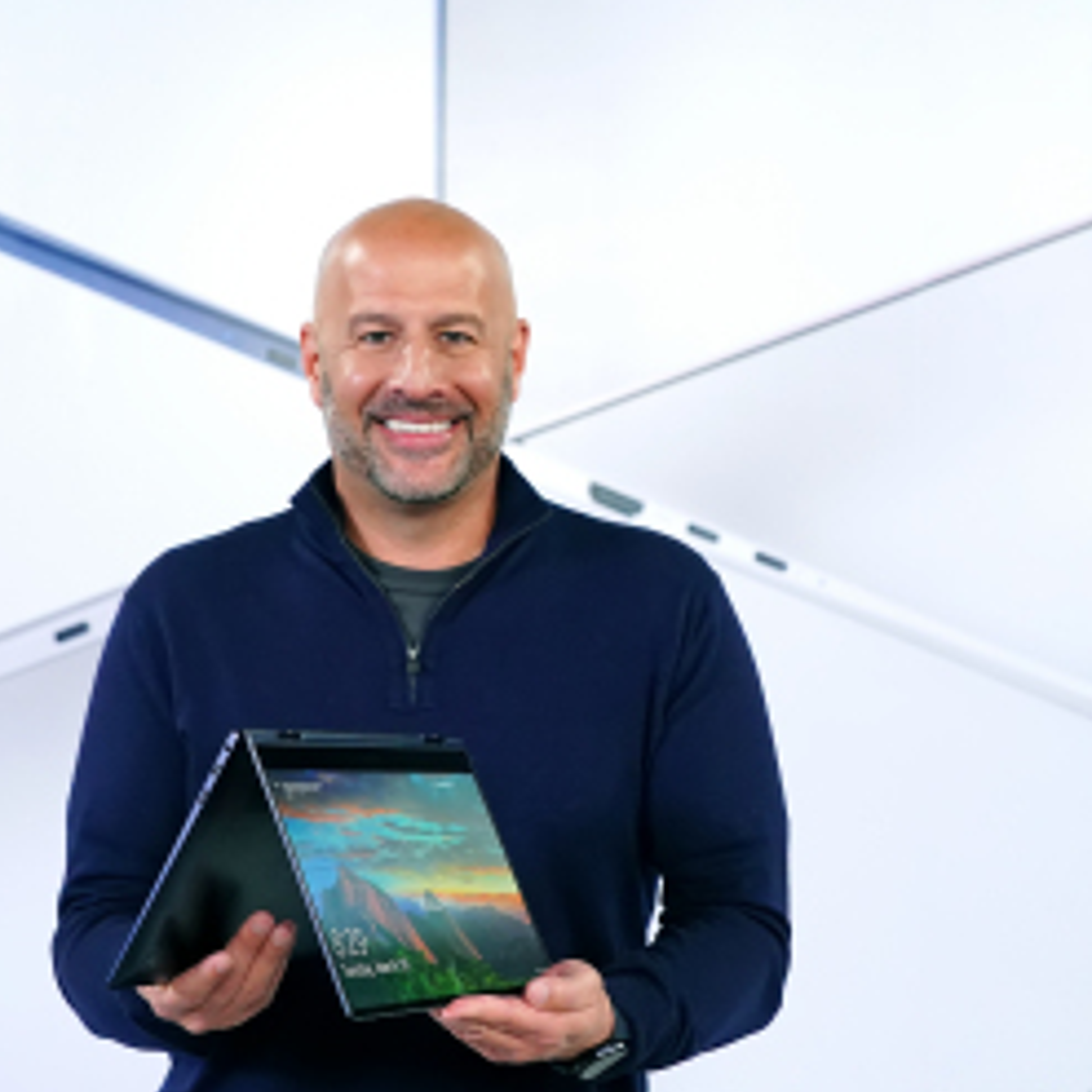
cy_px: 570
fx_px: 2712
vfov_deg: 22.8
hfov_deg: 22.7
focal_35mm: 76
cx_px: 433
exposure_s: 1/200
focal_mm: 46
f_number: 5.6
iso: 3200
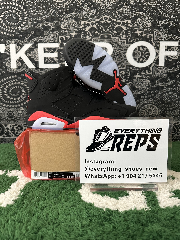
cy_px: 120
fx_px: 166
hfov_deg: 56.8
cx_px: 90
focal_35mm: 24
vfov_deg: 71.6
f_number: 1.78
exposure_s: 1/50
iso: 500
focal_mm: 6.86
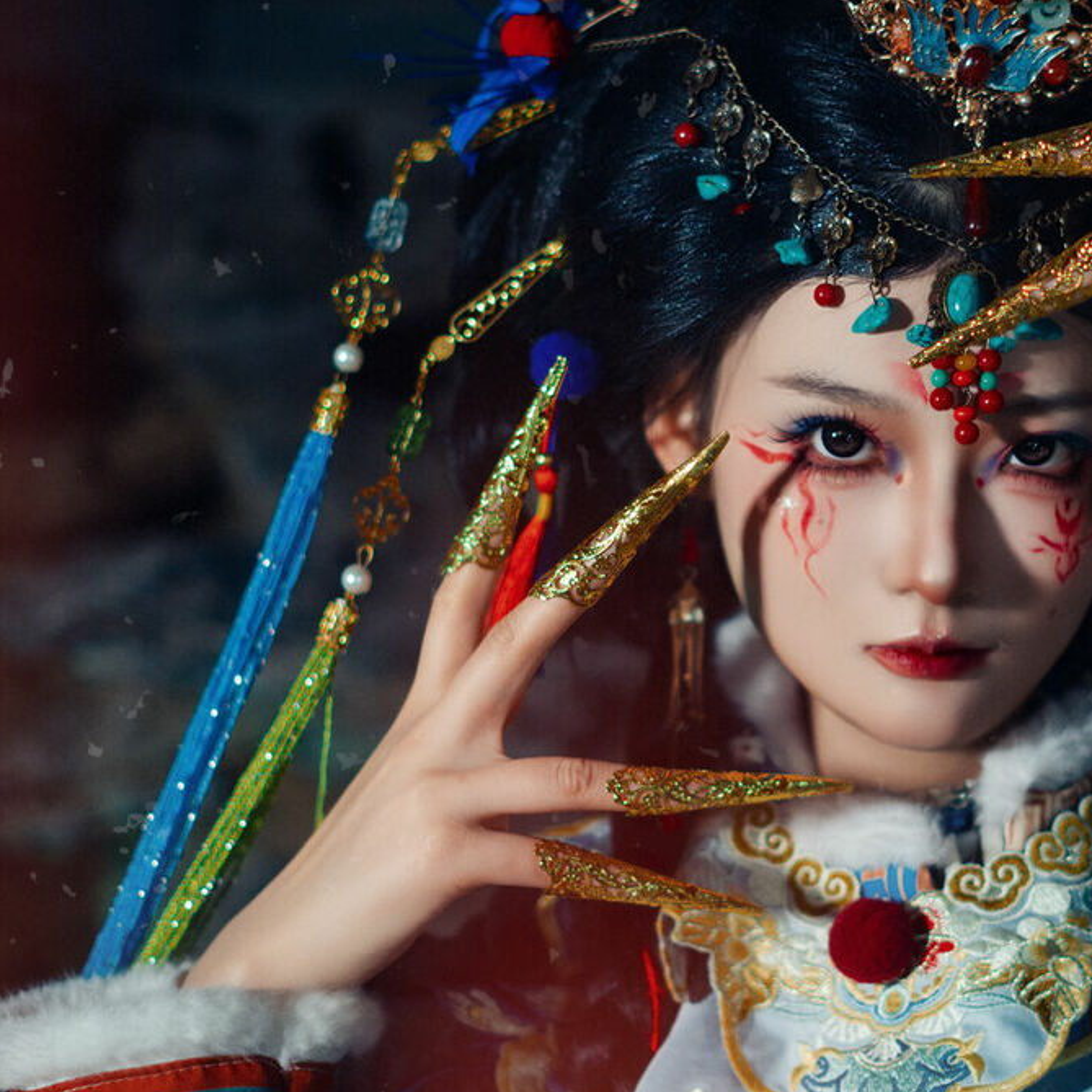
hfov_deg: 17.3
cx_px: 854
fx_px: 3569
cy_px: 541
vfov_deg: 17.4
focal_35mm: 100
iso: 250
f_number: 2
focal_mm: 50
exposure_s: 1/160
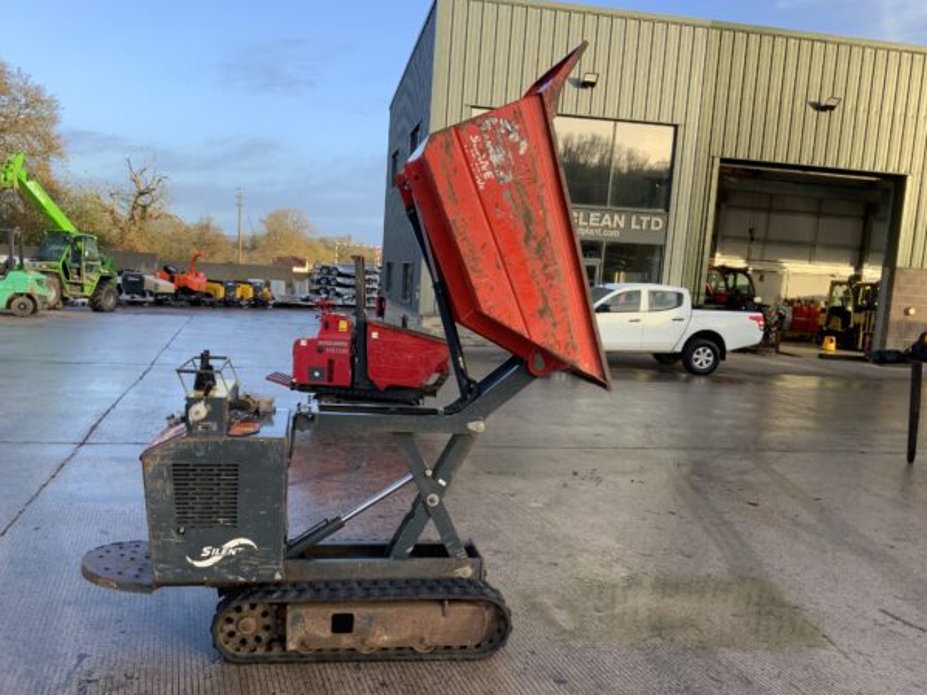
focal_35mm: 31
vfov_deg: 45.4
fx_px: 830
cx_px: 433
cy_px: 368
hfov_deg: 58.3
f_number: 1.8
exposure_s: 1/215
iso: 16
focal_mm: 3
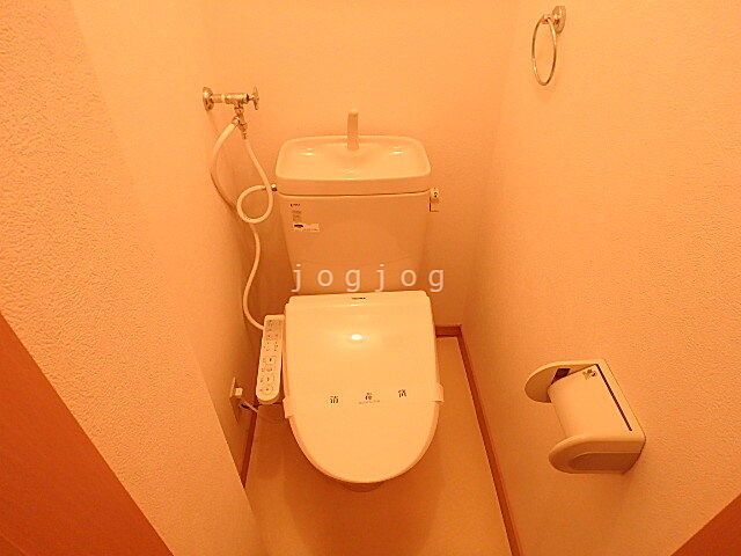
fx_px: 450
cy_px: 278
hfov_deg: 79.0
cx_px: 370
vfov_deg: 63.4
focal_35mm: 21
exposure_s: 1/30
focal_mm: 3.7
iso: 320
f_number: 3.5
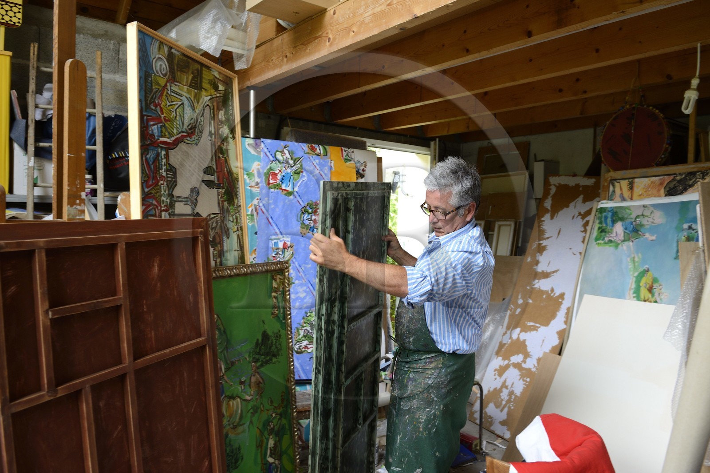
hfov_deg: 67.4
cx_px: 355
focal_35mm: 27
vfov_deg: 47.9
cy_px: 236
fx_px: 532
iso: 800
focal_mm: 27
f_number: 5
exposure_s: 1/100
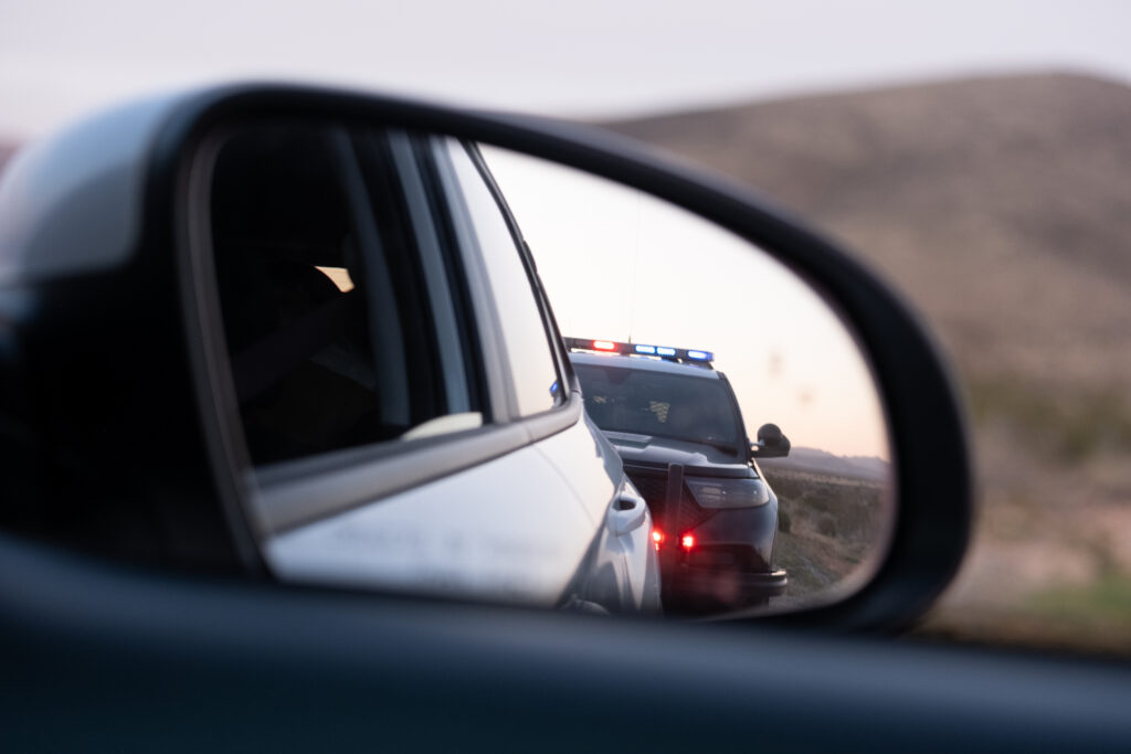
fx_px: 2608
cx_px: 566
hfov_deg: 24.5
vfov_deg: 16.5
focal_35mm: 83
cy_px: 377
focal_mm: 55
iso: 800
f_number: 4
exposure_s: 1/250
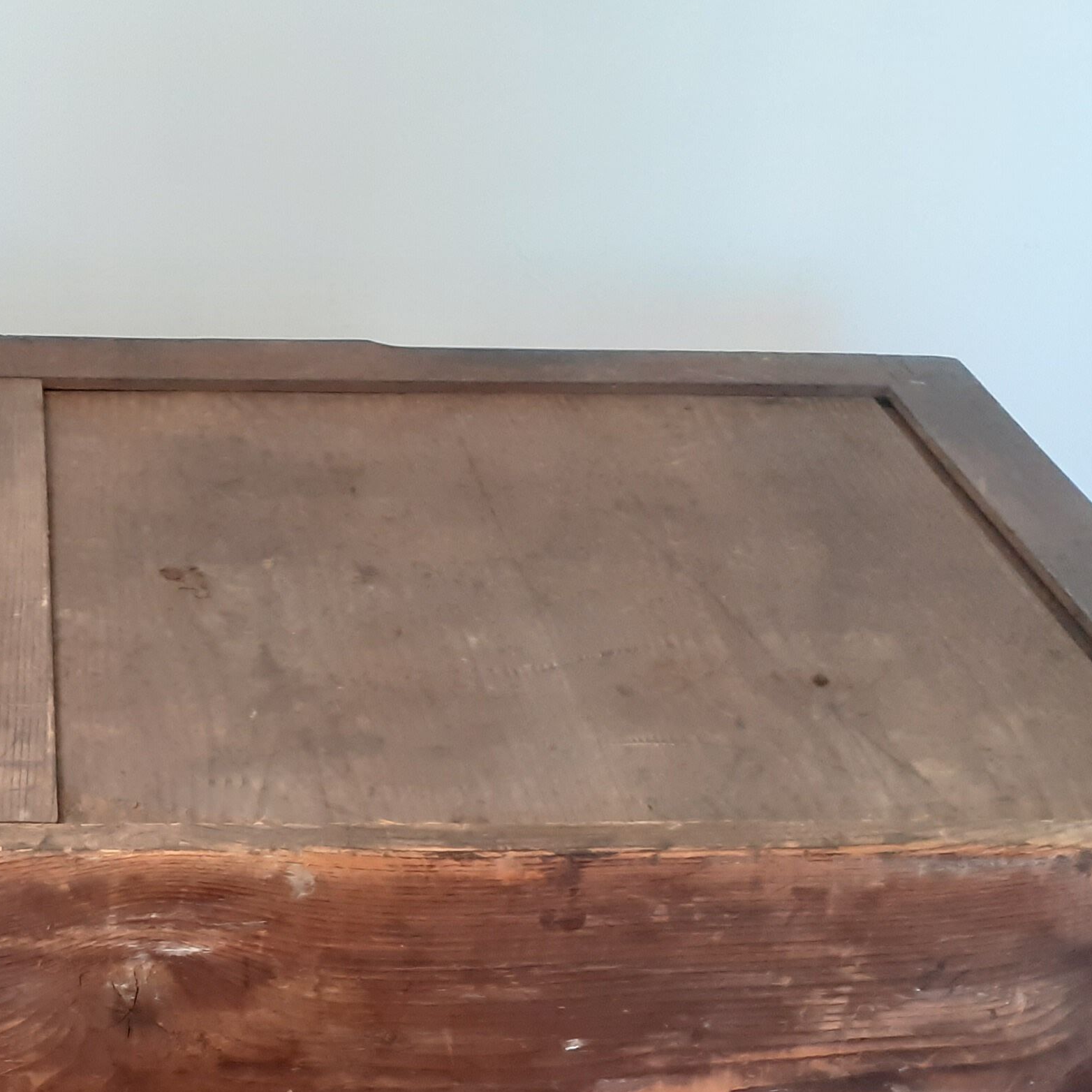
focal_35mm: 63
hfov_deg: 26.2
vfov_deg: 26.4
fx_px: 2248
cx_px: 73
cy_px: 991
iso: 200
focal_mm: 3.6
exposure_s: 1/50
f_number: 1.9
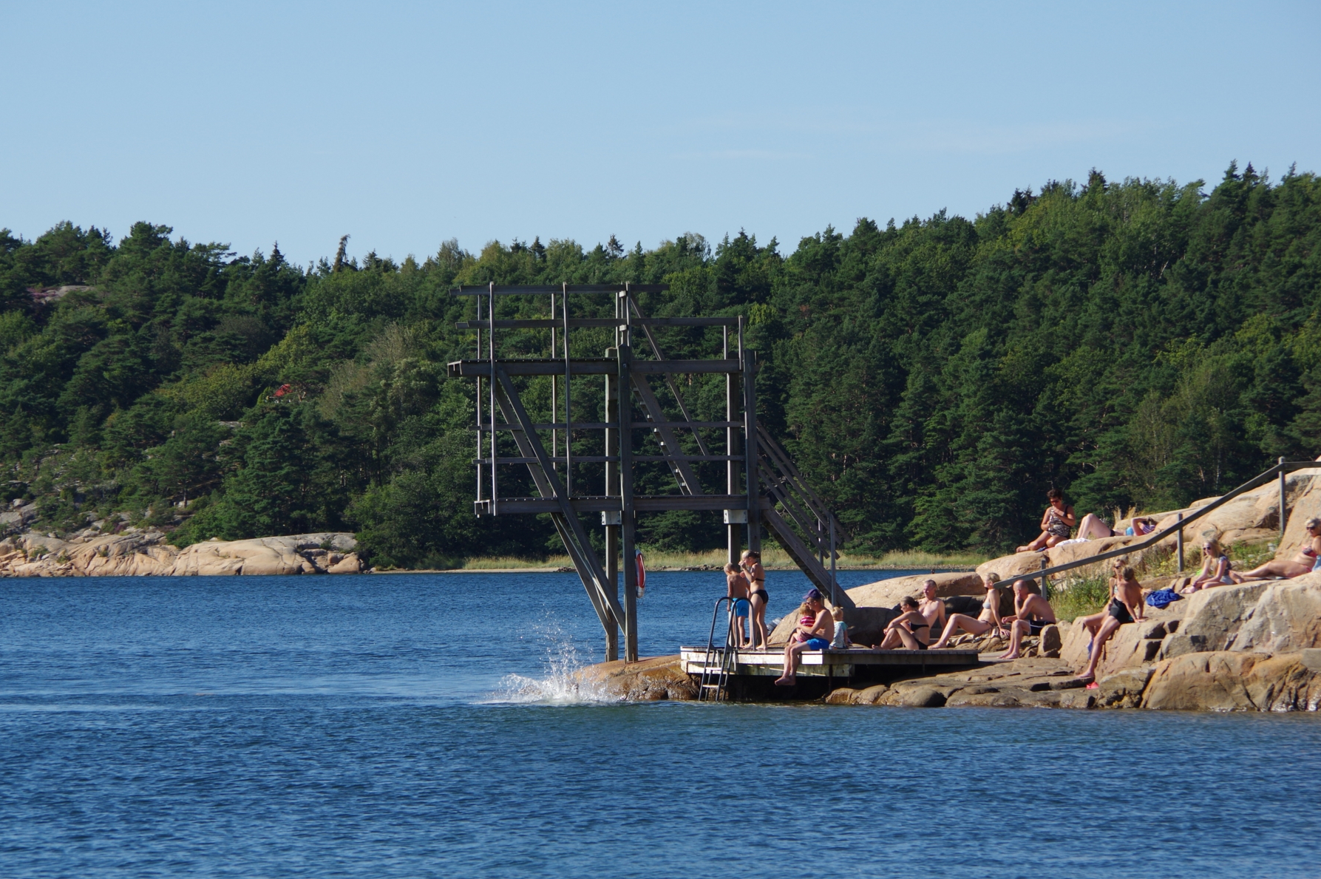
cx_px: 614
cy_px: 462
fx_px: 7957
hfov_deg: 9.5
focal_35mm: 217
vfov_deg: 6.3
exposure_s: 1/320
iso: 200
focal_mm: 135
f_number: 11
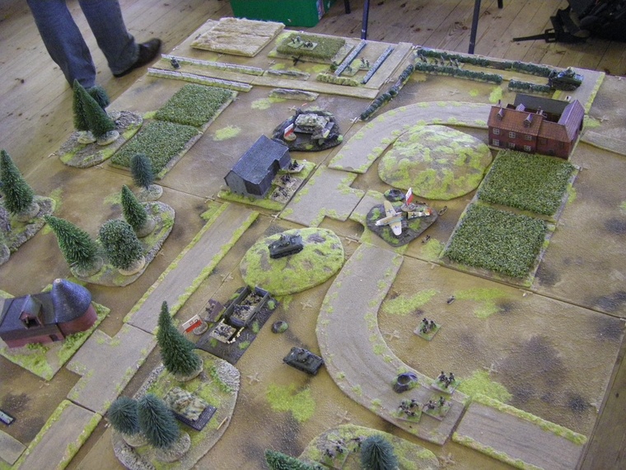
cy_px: 235
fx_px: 687
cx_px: 313
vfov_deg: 37.7
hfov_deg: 49.0
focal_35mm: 38
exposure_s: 1/50
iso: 500
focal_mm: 6.3
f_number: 3.5
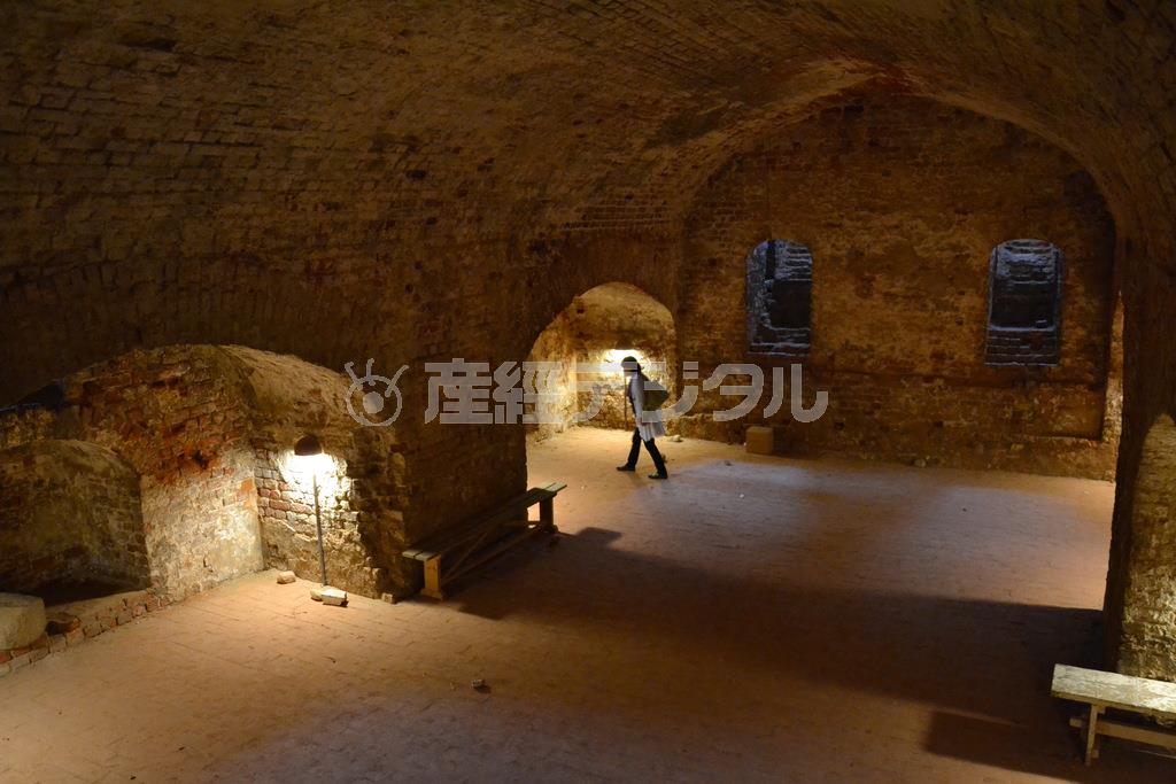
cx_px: 588
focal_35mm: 27
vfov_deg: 47.9
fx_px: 882
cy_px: 392
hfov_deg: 67.4
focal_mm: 18
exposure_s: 1/25
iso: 3200
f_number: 3.5
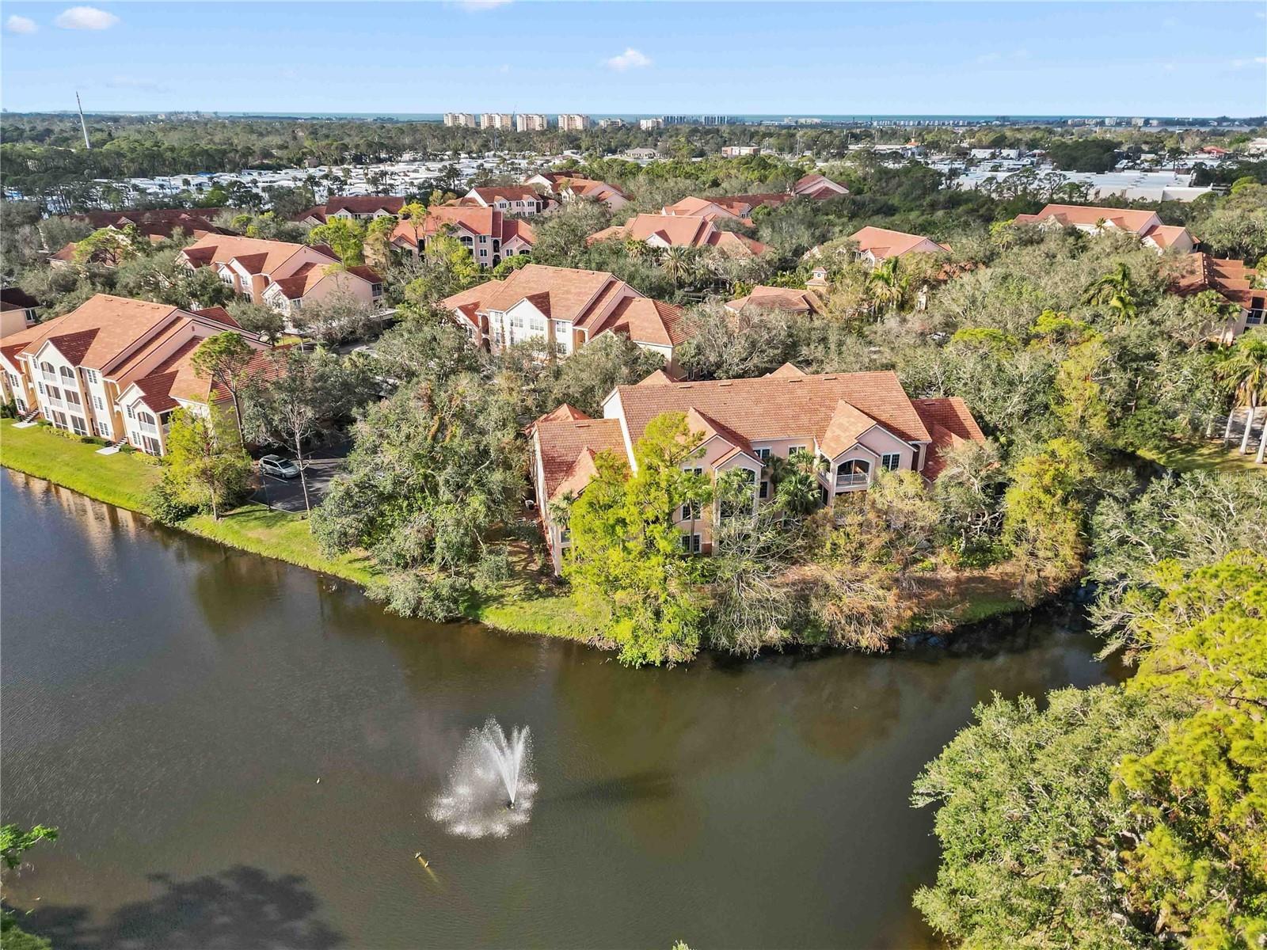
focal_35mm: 24
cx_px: 634
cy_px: 475
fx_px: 878
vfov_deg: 56.8
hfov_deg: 71.6
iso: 150
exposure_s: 1/1600
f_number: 1.7
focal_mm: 6.72
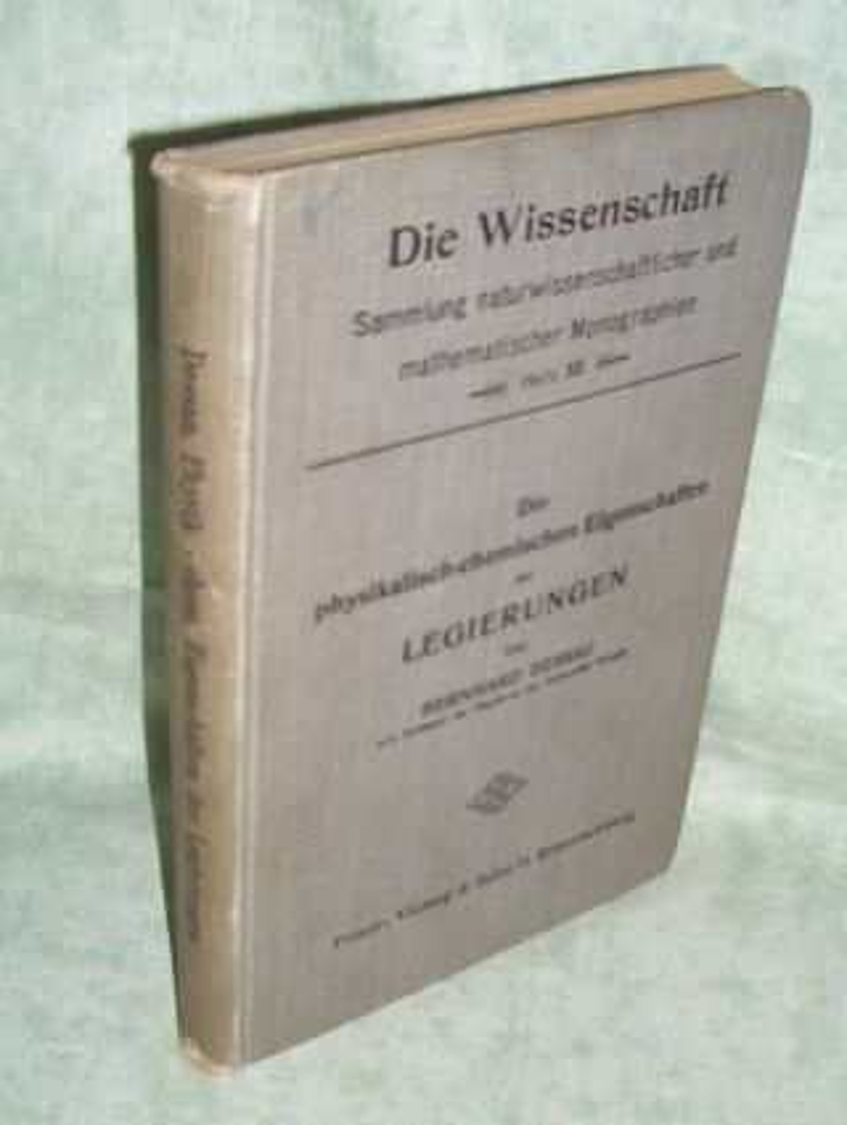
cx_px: 424
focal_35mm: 35
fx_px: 1139
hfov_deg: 40.8
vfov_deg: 52.6
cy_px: 562
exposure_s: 1/60
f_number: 2.6
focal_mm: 5.8
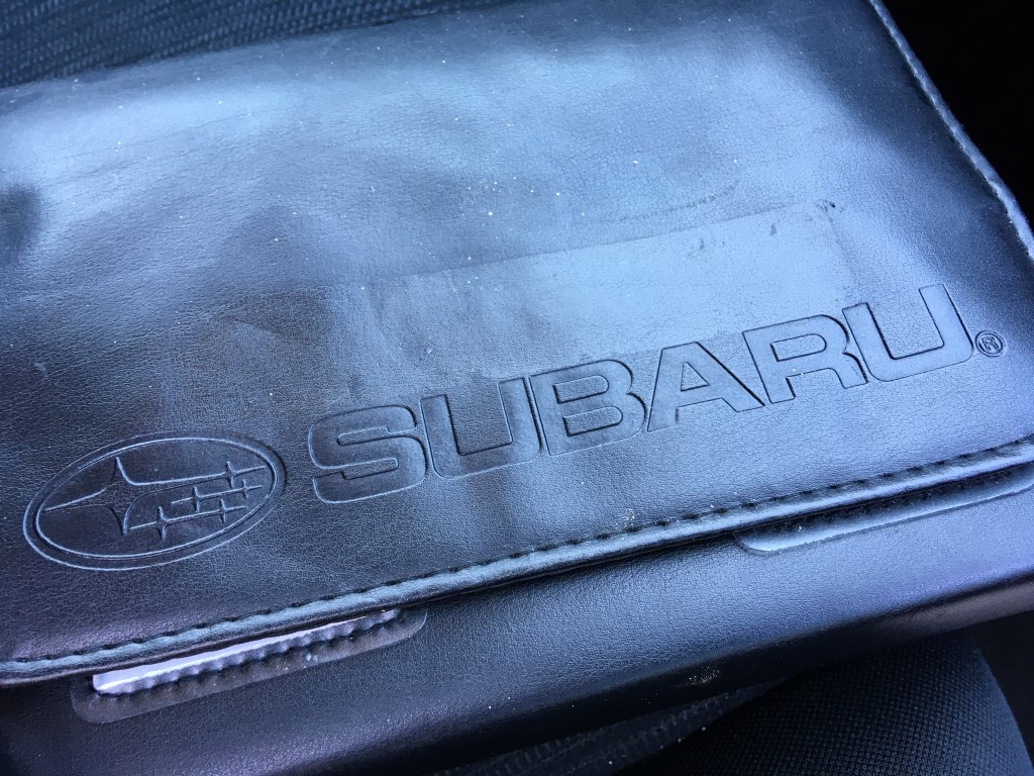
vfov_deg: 48.2
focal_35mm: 29
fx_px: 866
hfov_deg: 61.7
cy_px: 388
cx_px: 517
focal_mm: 4.15
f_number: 2.2
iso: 50
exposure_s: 1/30
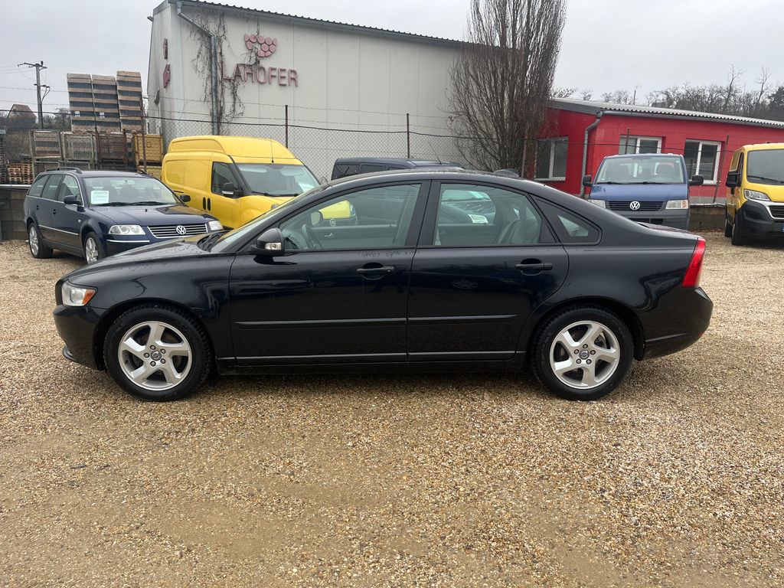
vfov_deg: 53.1
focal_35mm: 26
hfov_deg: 67.3
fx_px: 589
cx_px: 392
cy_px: 294
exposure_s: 1/550
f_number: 1.6
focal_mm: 5.1
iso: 50
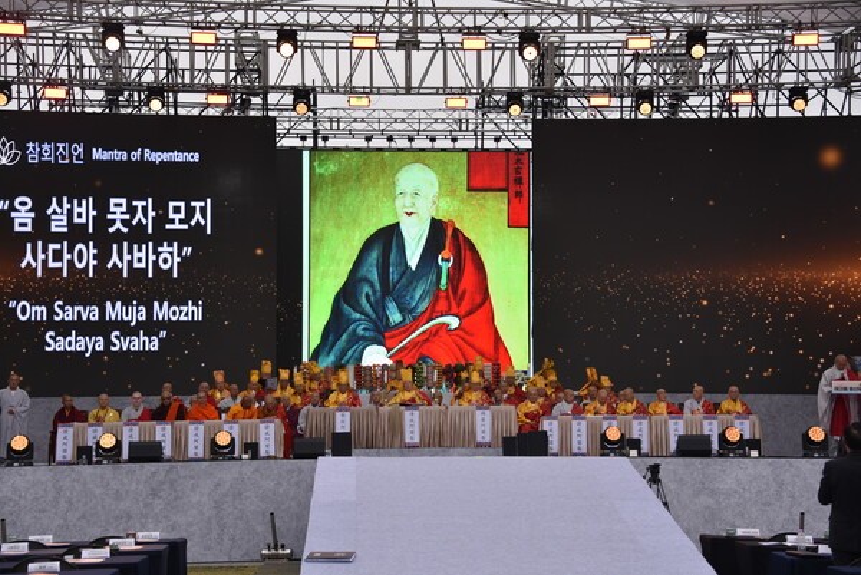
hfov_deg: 24.7
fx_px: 1963
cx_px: 430
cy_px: 288
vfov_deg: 16.7
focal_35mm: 82
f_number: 5.6
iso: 125
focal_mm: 82
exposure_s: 1/125
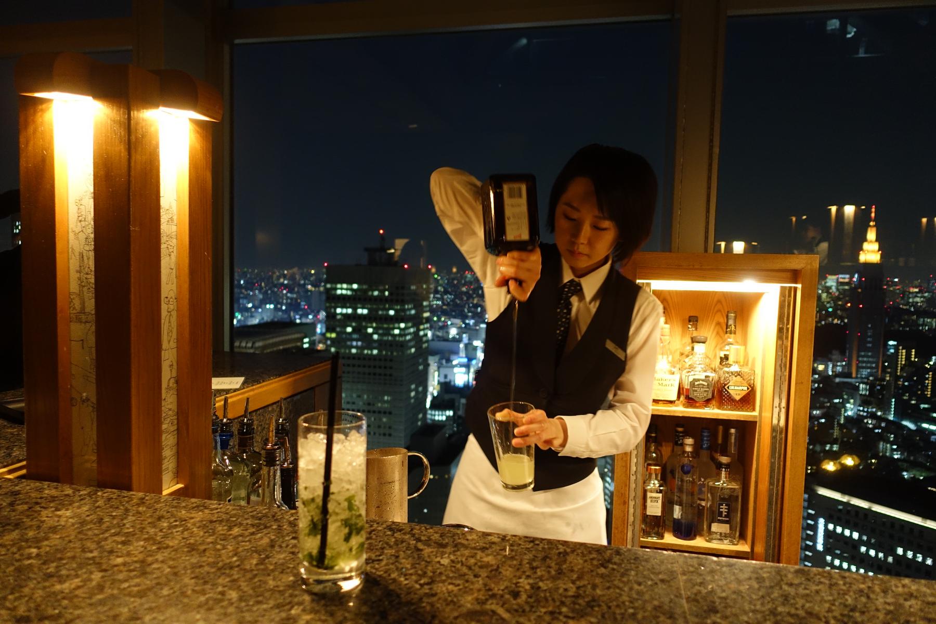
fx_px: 624
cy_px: 312
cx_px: 468
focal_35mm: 24
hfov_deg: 73.7
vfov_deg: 53.1
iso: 800
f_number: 1.8
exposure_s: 1/15
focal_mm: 8.8
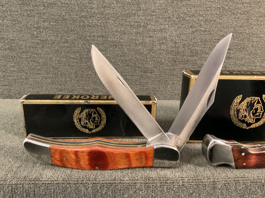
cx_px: 132
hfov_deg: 61.7
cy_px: 99
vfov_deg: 48.2
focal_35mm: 29
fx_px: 222
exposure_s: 1/24
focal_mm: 3
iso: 500
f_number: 1.8
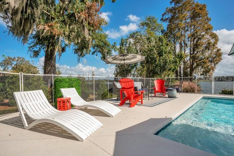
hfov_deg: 96.8
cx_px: 117
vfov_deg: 73.7
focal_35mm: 16
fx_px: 104
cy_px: 78
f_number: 10
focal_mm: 16
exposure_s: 1/320
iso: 100
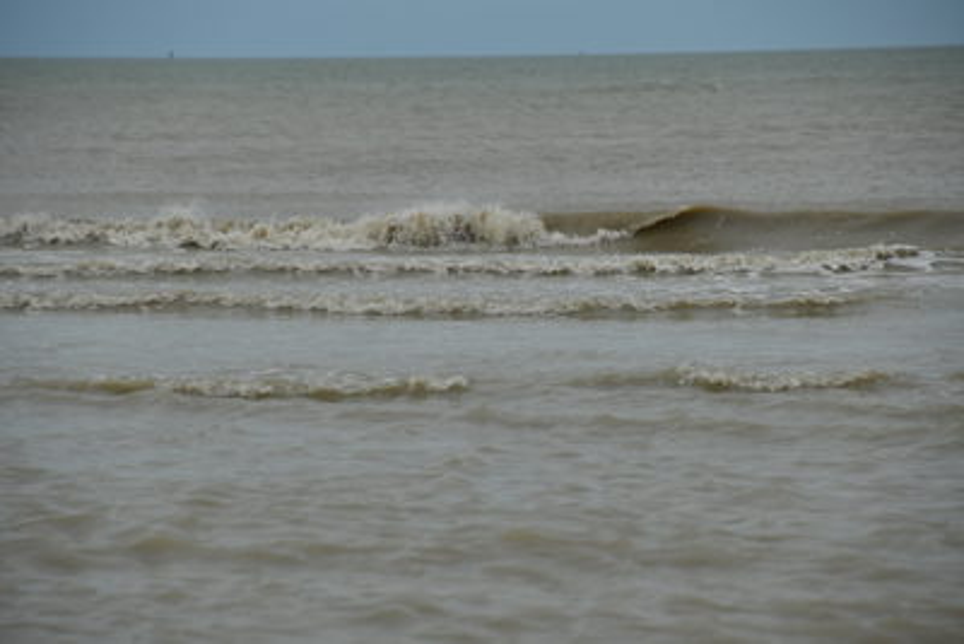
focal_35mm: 247
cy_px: 322
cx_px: 482
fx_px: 6616
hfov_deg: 8.3
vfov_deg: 5.6
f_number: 6
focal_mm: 165
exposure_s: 1/320
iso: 1250
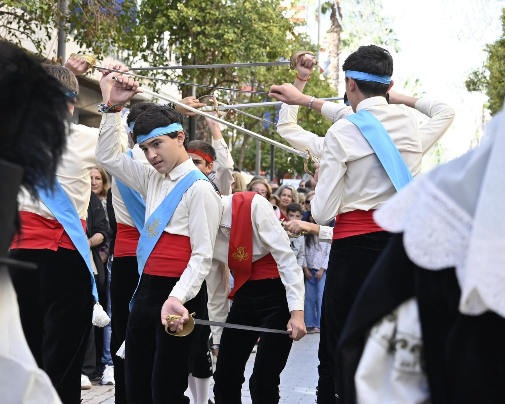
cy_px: 201
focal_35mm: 87
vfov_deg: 17.7
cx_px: 203
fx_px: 1300
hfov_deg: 22.0
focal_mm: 50
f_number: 5.6
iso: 800
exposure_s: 1/500
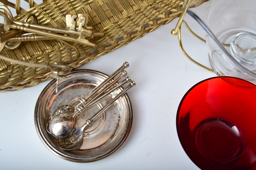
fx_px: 405
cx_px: 128
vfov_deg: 23.7
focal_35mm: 57
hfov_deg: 35.1
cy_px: 85
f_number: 5.6
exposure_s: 1/200
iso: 200
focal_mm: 38
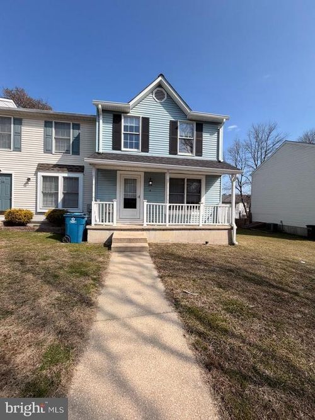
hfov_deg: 85.7
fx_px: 170
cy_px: 210
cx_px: 158
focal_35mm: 14
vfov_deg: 102.1
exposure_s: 1/888
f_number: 2.2
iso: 20
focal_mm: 2.22
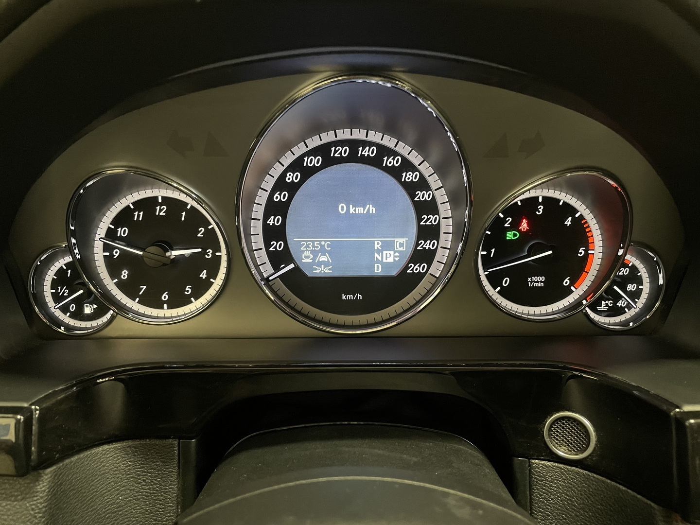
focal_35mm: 26
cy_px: 262
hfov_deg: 67.3
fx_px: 526
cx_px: 350
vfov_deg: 53.1
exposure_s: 1/25
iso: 500
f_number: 1.6
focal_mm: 4.2
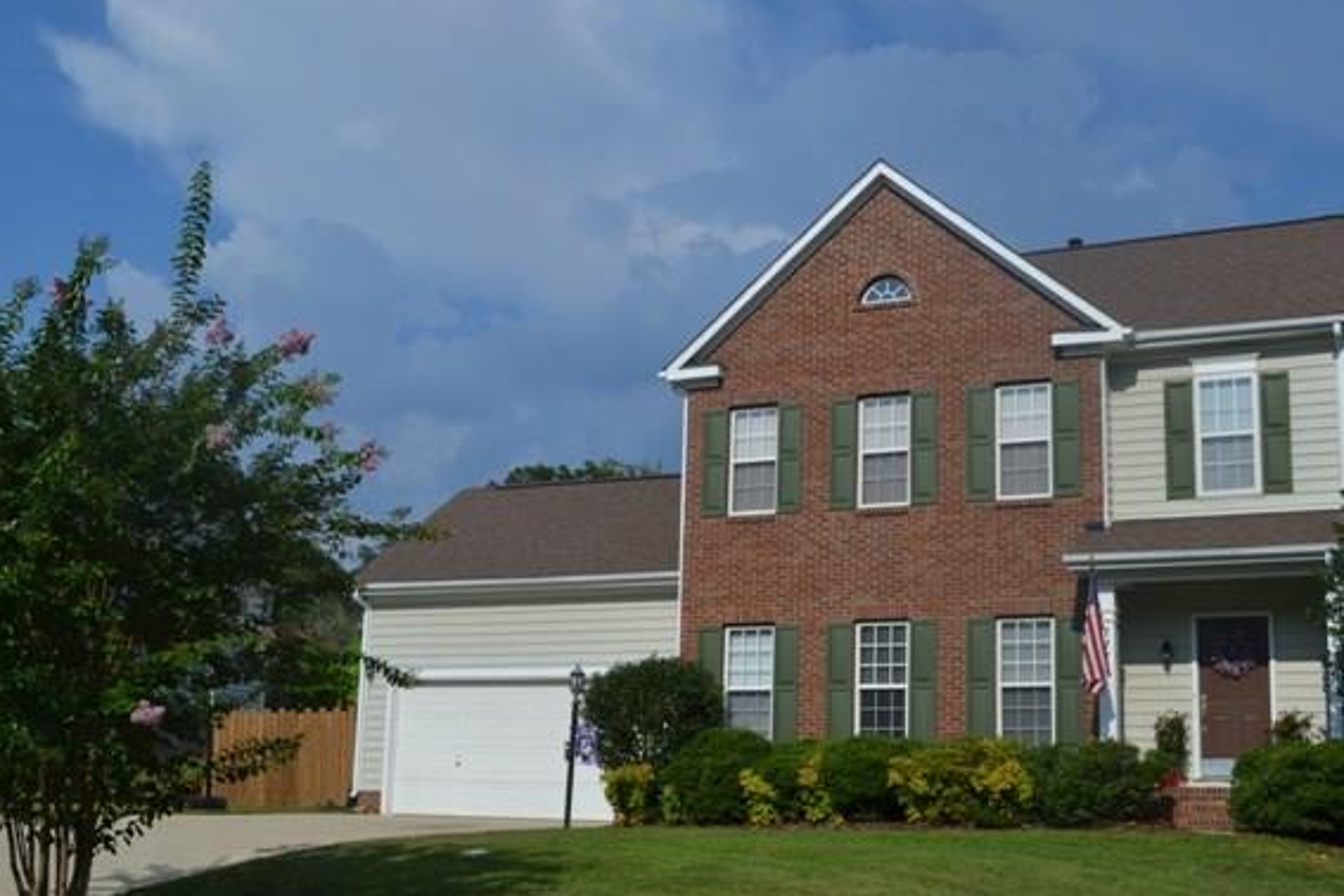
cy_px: 459
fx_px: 1643
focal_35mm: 44
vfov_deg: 30.5
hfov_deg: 44.5
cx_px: 699
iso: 100
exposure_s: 1/320
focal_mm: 26
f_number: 9
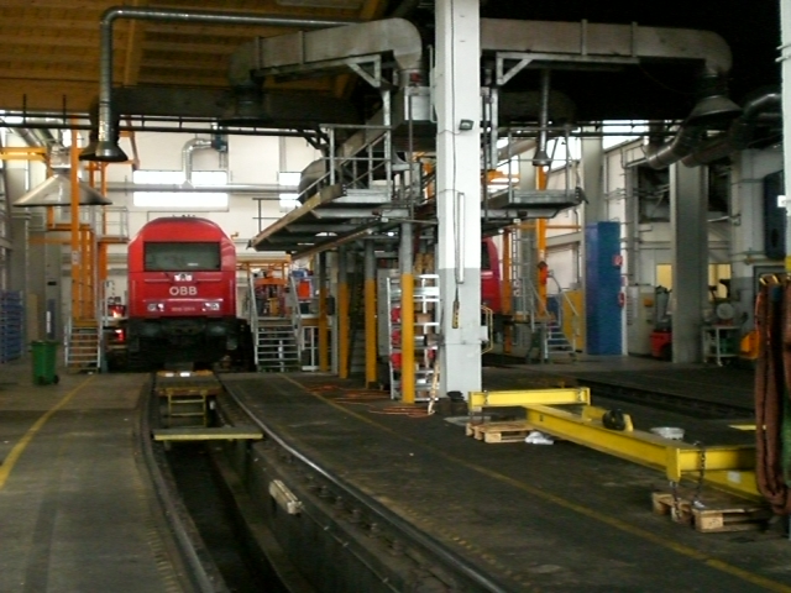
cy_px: 296
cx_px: 396
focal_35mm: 51
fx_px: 1165
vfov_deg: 28.6
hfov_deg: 37.5
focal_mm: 8.44
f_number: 3.6
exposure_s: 1/125
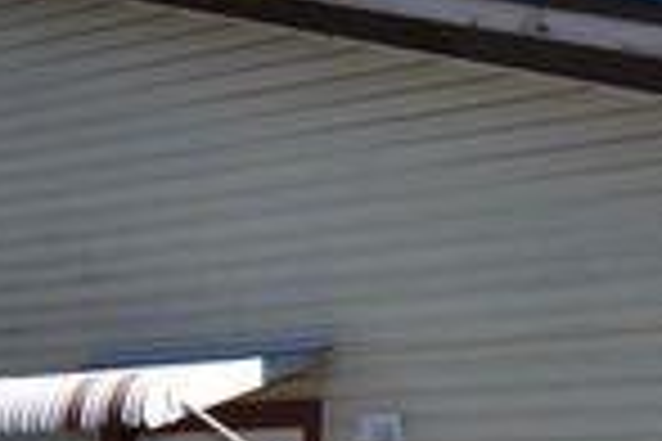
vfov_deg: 20.7
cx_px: 450
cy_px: 536
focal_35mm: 61
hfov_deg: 32.6
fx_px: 1122
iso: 200
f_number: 11
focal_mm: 12
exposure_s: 1/200
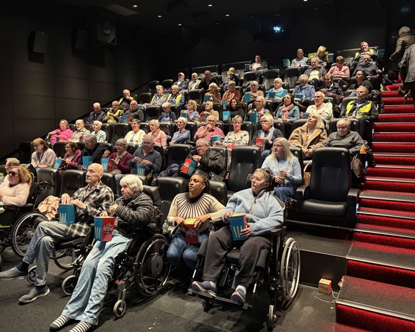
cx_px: 184
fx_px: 344
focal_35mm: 28
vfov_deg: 51.5
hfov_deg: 62.0
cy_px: 151
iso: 640
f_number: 1.78
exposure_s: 1/41
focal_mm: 6.76
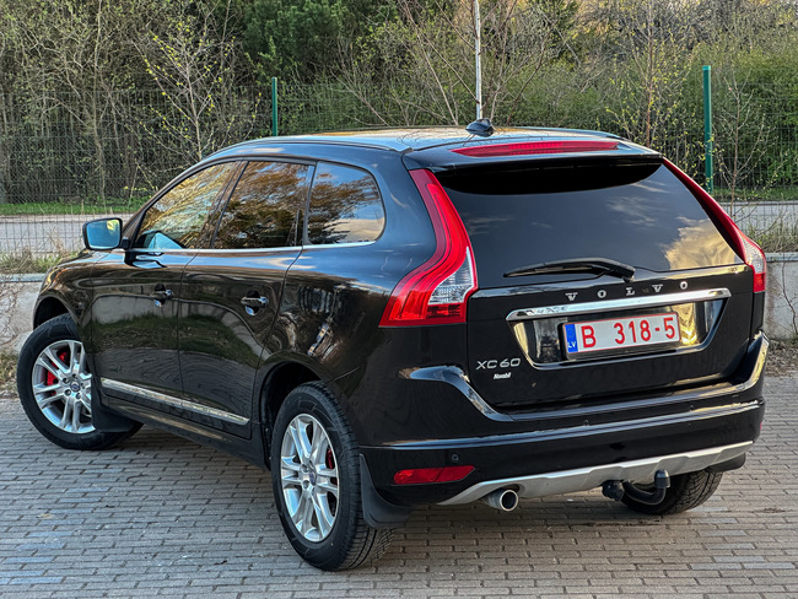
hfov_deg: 25.3
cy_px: 300
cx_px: 399
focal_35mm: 77
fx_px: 1776
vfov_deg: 19.2
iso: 160
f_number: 2.8
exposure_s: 1/99
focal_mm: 9
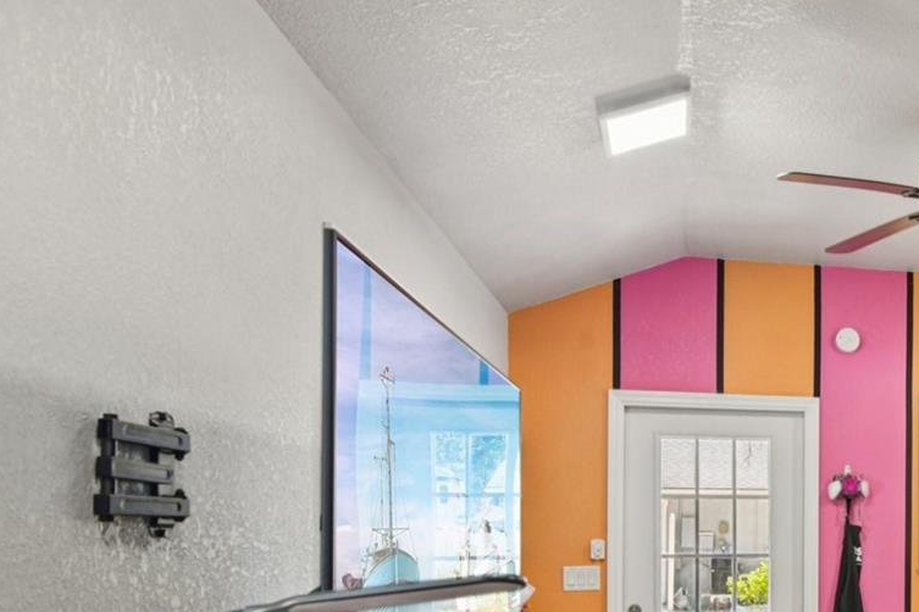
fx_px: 868
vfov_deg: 36.3
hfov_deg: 46.8
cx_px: 914
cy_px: 562
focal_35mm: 34
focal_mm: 16
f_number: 8
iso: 400
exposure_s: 1/25
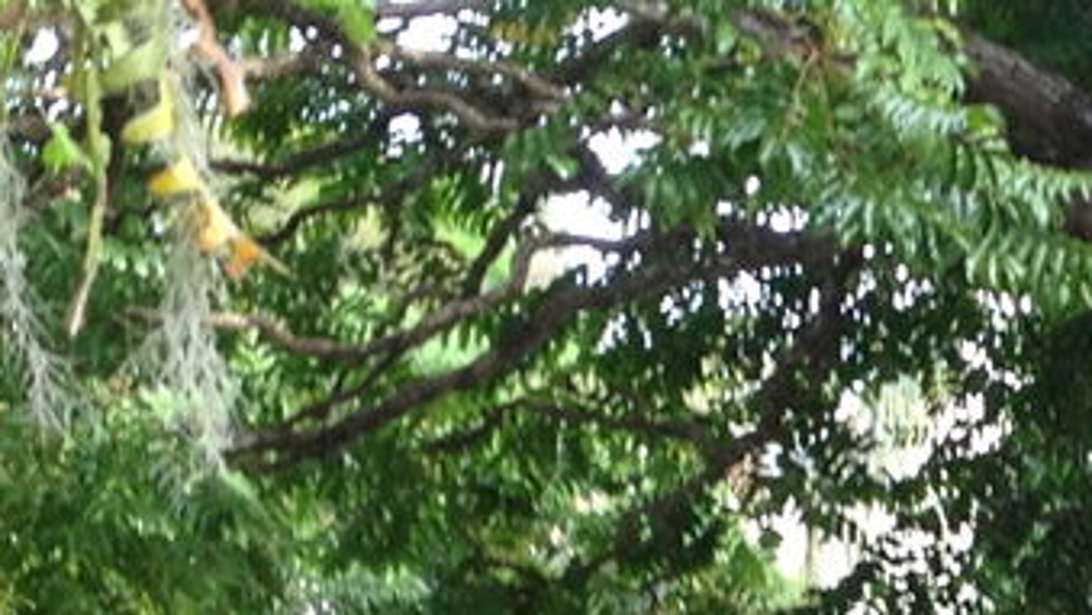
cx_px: 1298
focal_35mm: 180
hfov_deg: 11.7
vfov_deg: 6.7
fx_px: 5214
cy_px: 850
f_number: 2.4
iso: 50
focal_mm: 4.28
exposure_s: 1/60
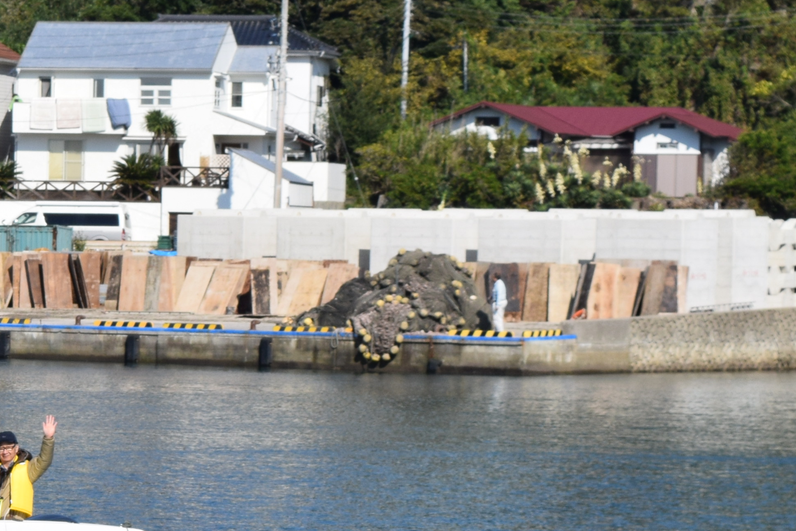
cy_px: 631
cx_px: -254
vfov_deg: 5.4
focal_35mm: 256
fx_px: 5650
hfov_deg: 8.0
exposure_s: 1/500
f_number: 11
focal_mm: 55
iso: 200
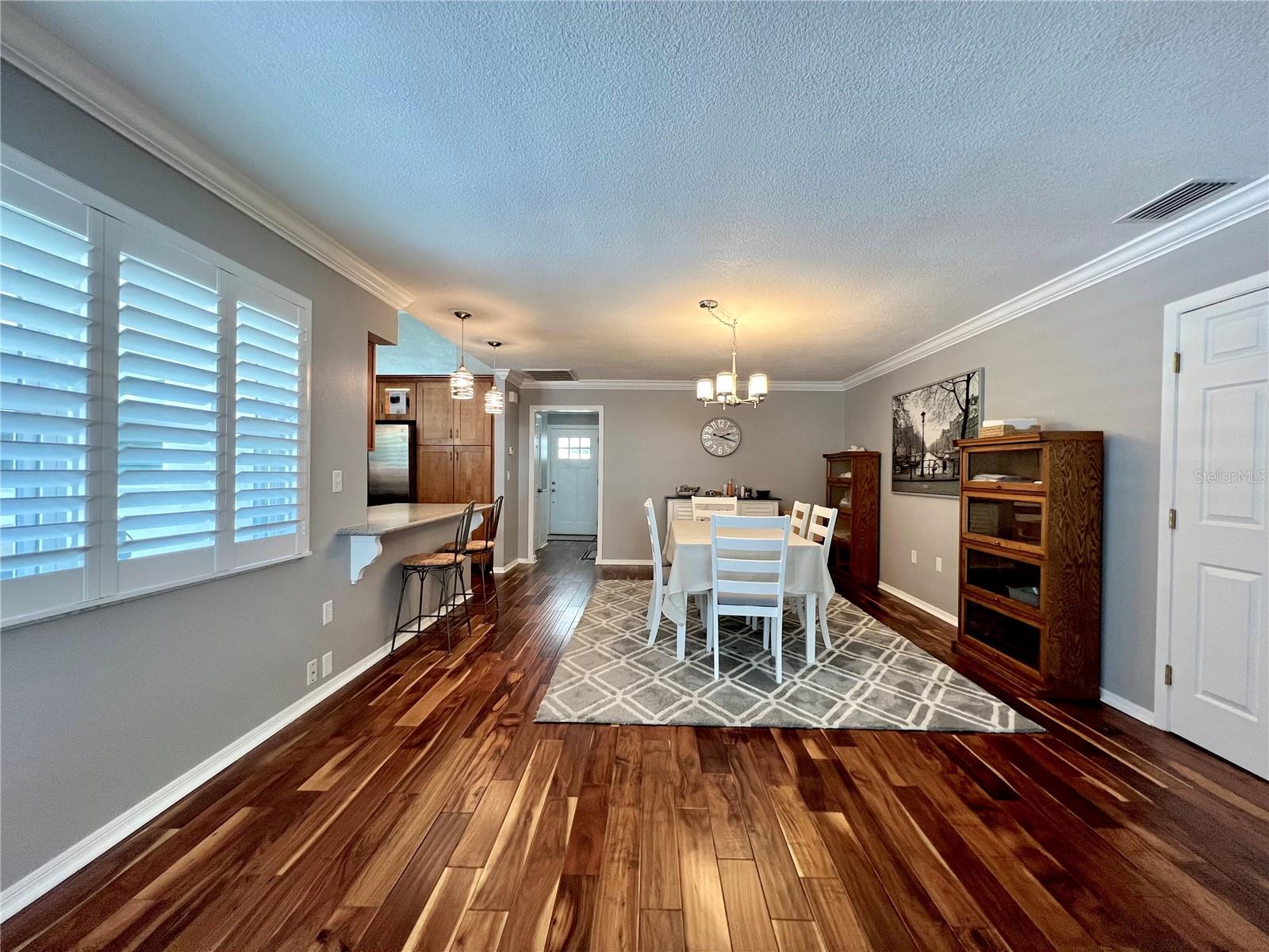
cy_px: 476
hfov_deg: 106.2
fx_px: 477
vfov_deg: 89.9
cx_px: 634
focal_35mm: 13
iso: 250
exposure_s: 1/120
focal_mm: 1.57
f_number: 1.8
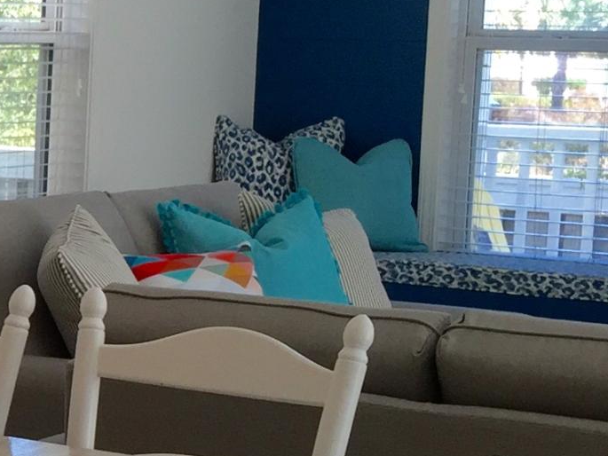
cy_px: 254
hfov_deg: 13.8
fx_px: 2231
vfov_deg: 11.7
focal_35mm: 127
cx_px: -497
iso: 40
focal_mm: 4.15
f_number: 2.2
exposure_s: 1/120
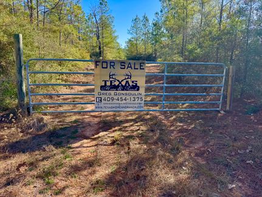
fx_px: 182
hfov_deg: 71.6
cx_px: 131
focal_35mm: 24
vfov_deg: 56.8
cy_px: 98
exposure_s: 1/792
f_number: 1.78
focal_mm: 6.76
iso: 80
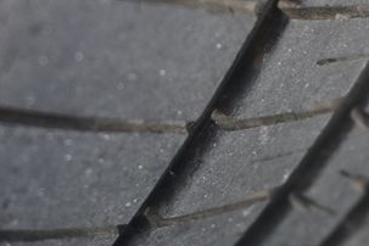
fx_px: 974
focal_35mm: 95
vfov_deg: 14.3
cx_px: 350
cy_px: 26
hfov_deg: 20.9
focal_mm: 30
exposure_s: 1/50
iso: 180
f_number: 4.8
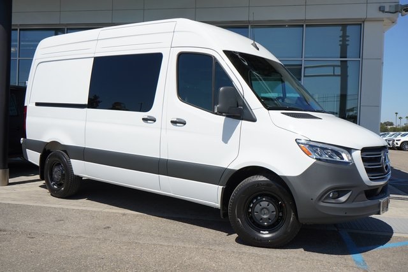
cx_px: 204
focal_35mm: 34
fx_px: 385
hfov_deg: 55.8
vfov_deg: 38.9
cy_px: 136
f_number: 9
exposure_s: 1/2000
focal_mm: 34
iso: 1000
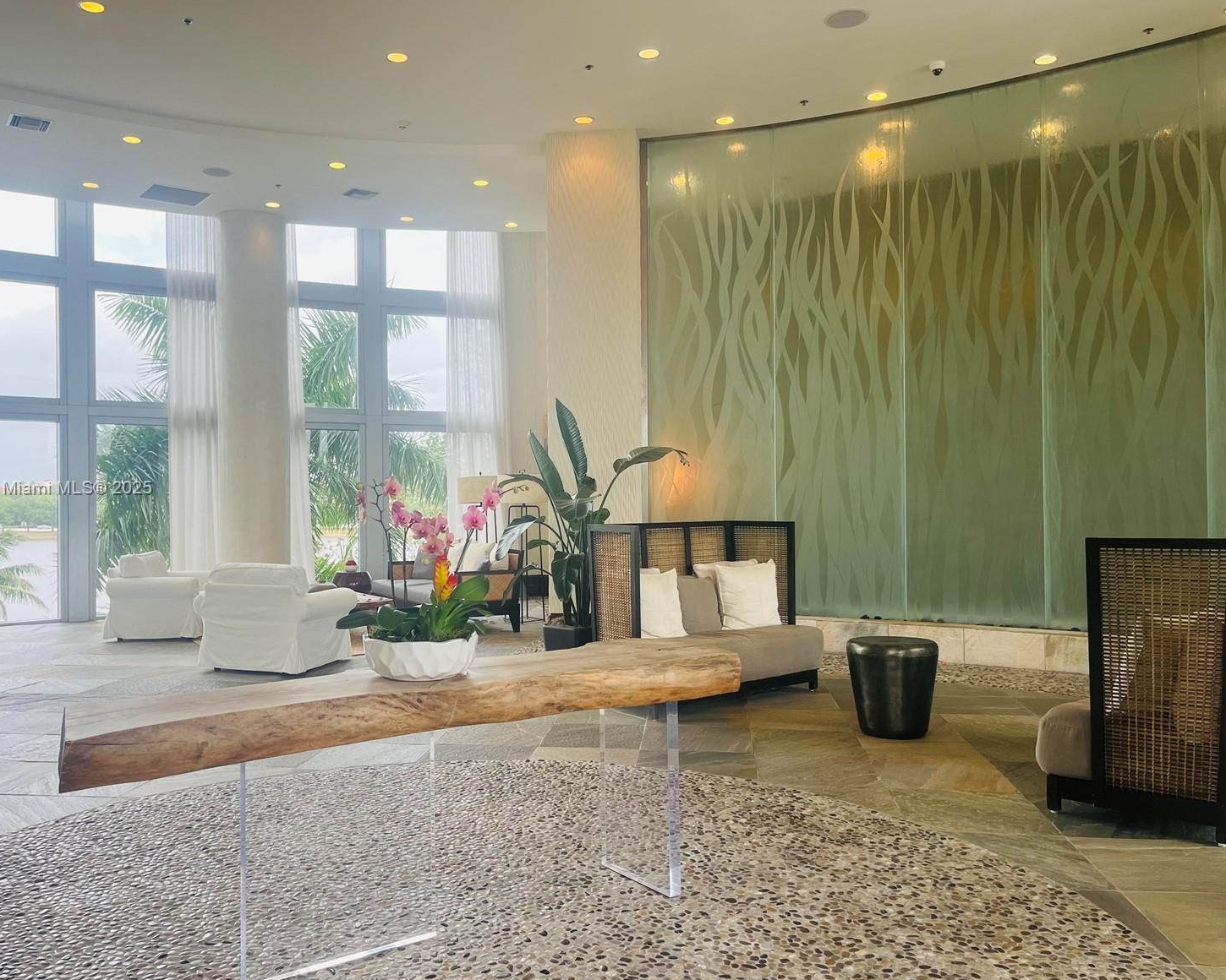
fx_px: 1016
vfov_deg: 51.5
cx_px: 558
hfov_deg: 62.1
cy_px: 489
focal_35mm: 28
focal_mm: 5.1
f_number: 1.6
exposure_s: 1/170
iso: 50
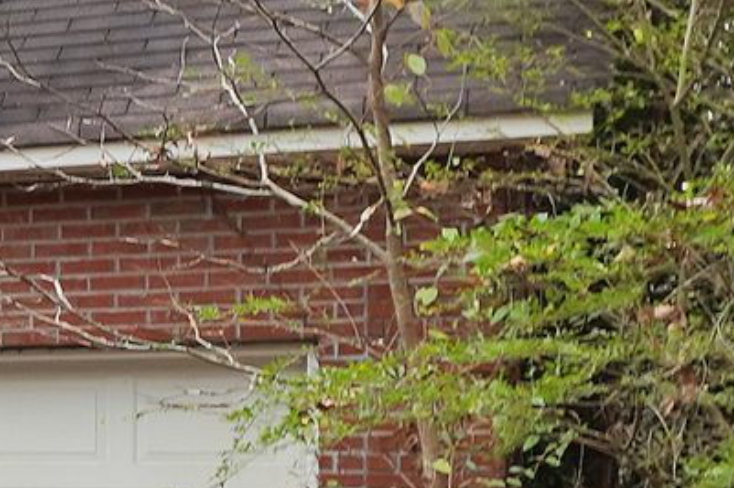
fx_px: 2461
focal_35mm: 121
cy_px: 497
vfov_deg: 11.2
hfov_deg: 12.9
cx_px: -1032
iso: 100
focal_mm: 10.5
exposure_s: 1/80
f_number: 4.5
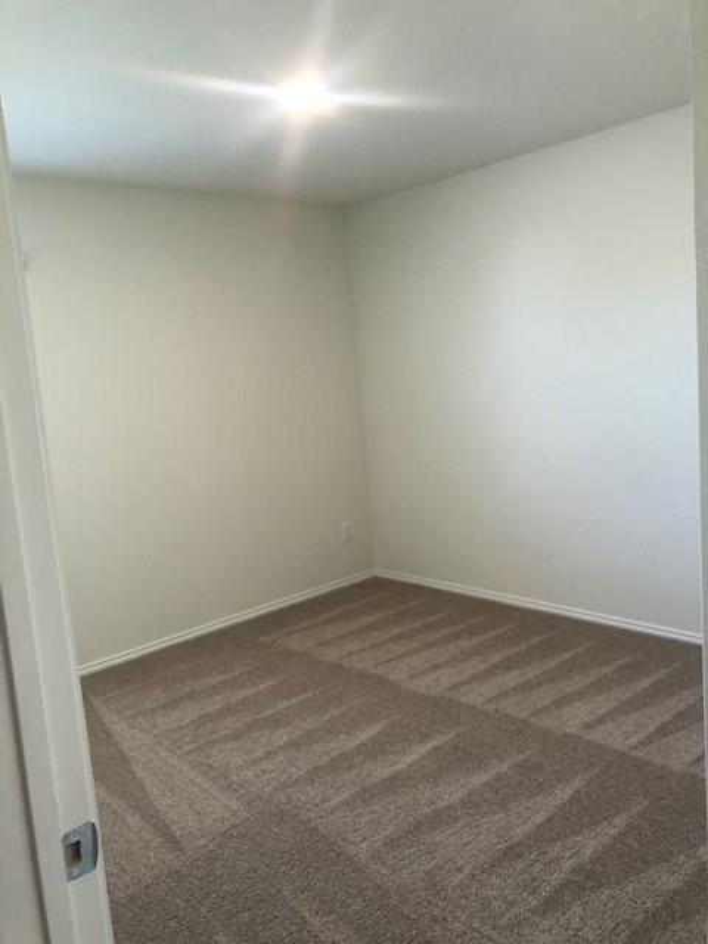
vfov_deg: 63.4
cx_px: 354
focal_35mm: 28
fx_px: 764
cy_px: 472
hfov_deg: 49.7
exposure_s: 1/30
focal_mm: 3.99
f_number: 1.8
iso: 32
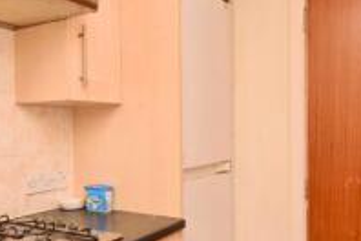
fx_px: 361
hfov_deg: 53.1
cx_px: 164
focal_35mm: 36
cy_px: 140
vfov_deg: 36.8
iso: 800
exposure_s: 1/100
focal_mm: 10
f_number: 10
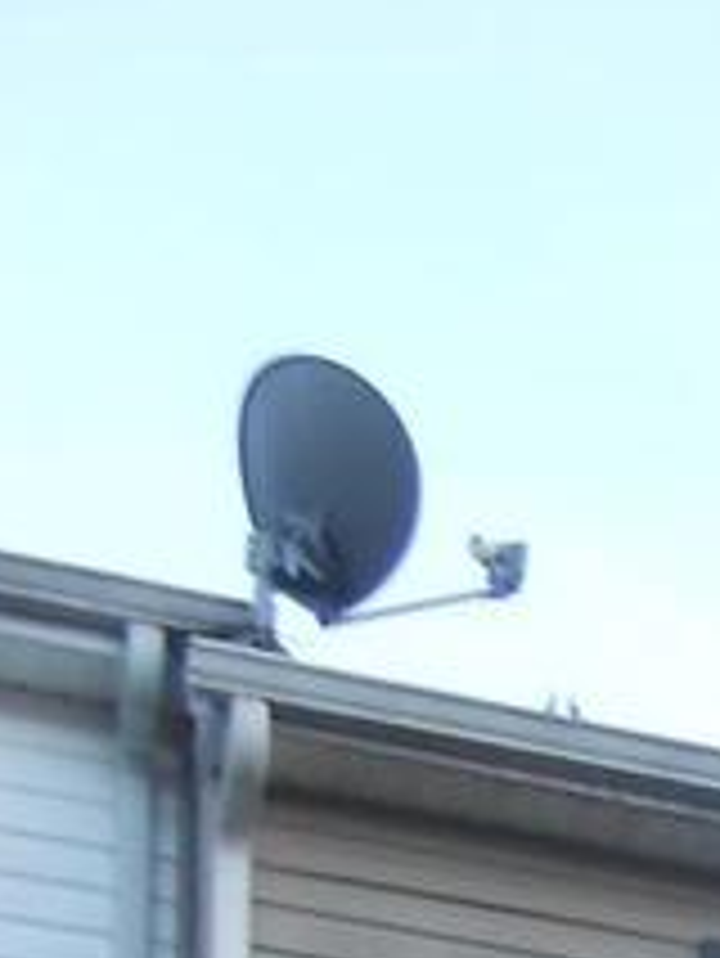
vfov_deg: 11.9
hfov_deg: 9.9
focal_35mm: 132
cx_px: 1706
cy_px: 2330
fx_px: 3657
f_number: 3.5
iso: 160
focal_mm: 4.6
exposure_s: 1/30
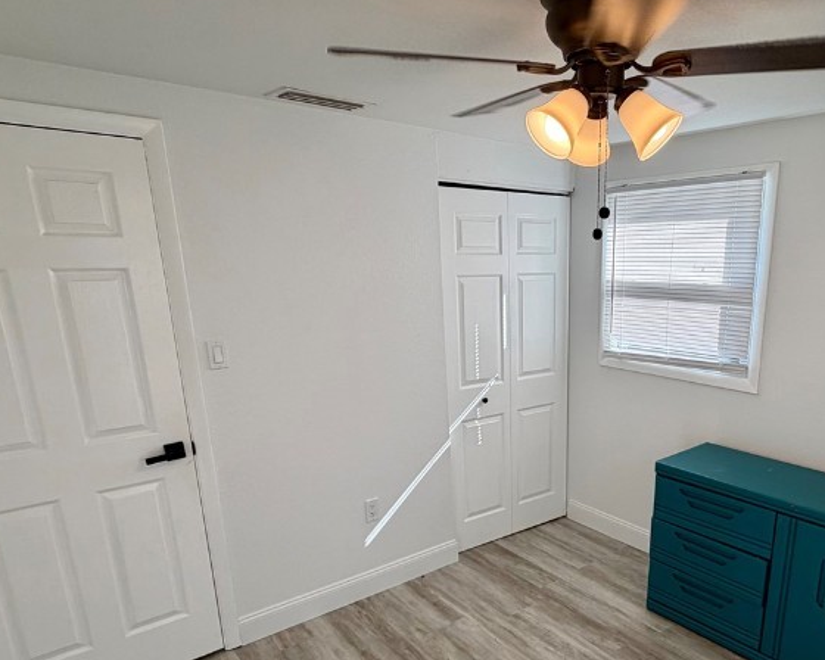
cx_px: 550
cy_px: 424
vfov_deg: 55.9
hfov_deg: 66.3
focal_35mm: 25
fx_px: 610
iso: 50
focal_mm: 2.22
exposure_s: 1/121
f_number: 2.2
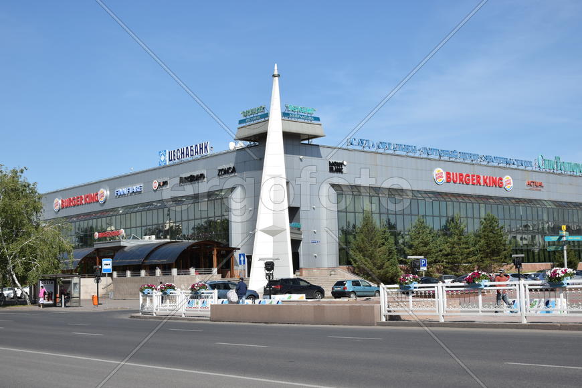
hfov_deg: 38.9
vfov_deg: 26.5
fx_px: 824
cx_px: 291
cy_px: 194
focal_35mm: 51
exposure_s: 1/250
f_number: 9
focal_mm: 34
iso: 100
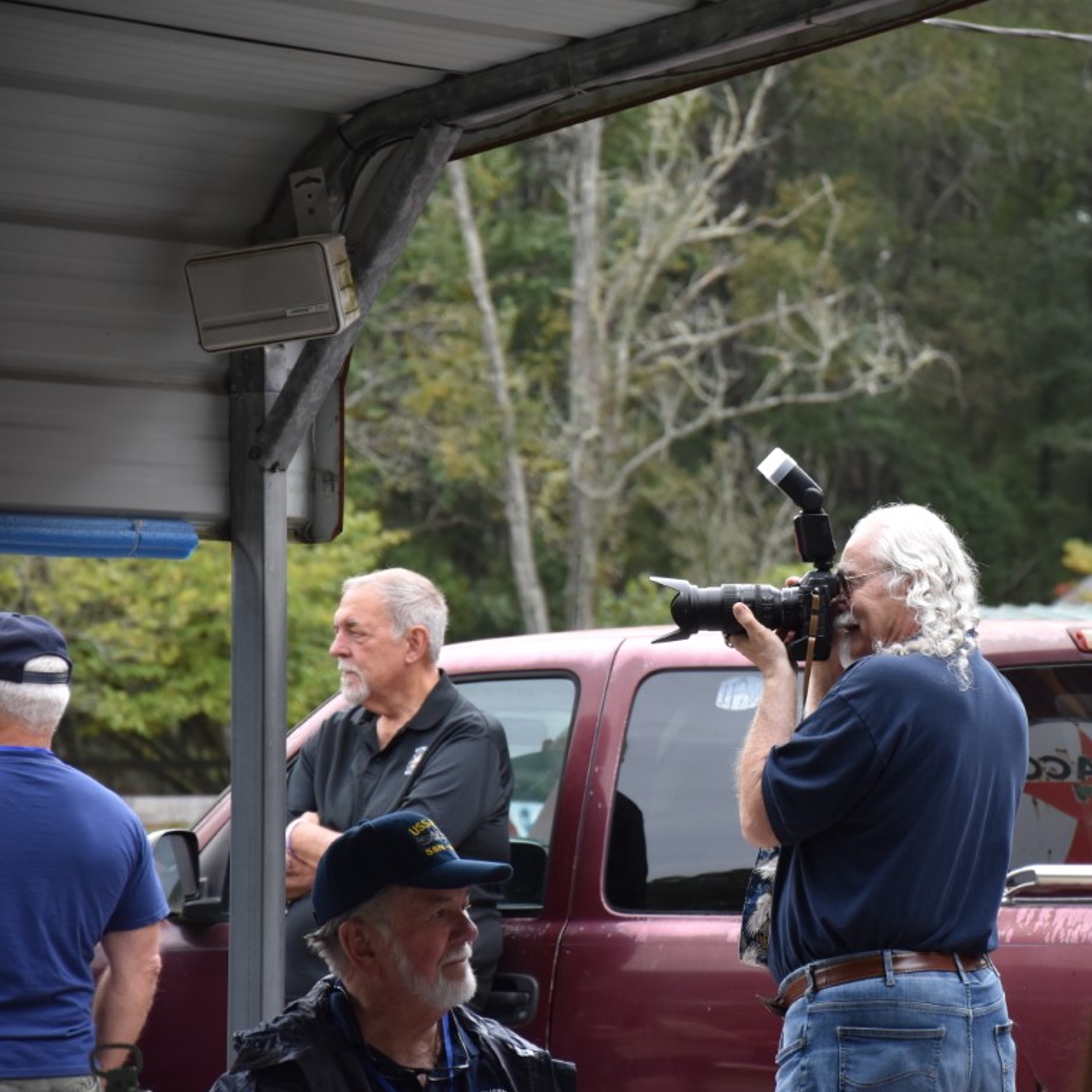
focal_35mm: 202
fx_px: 7197
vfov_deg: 8.7
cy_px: 547
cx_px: 807
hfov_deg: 8.7
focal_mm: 105
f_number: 5.6
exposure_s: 1/250
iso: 500
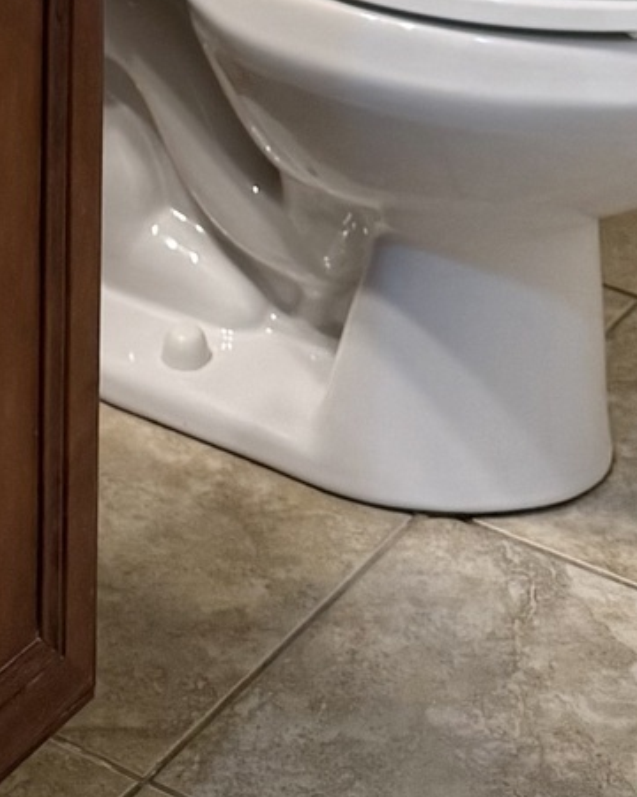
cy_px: -1203
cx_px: 211
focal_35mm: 120
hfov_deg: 12.8
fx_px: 2828
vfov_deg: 12.2
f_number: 1.78
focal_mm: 6.76
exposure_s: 1/60
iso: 160
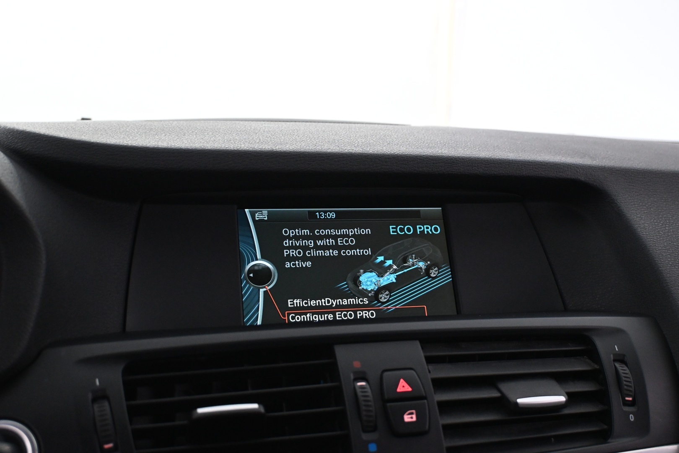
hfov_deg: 47.2
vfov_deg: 32.4
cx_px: 340
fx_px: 778
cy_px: 226
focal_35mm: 41
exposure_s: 1/40
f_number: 4.5
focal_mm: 27.5
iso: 2500
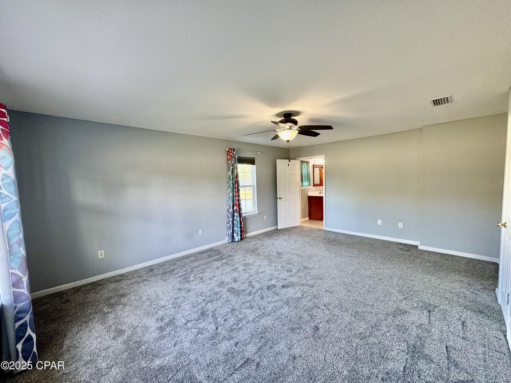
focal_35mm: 14
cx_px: 256
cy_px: 192
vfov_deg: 85.7
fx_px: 207
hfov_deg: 102.1
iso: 160
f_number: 2.2
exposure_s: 1/60
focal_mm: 2.22
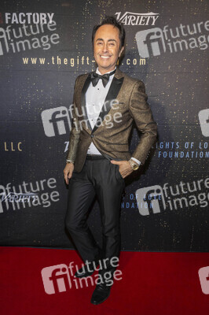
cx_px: 104
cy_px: 158
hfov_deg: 44.9
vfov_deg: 63.7
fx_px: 253
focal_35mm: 29
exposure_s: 1/200
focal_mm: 29
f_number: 5.6
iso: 800
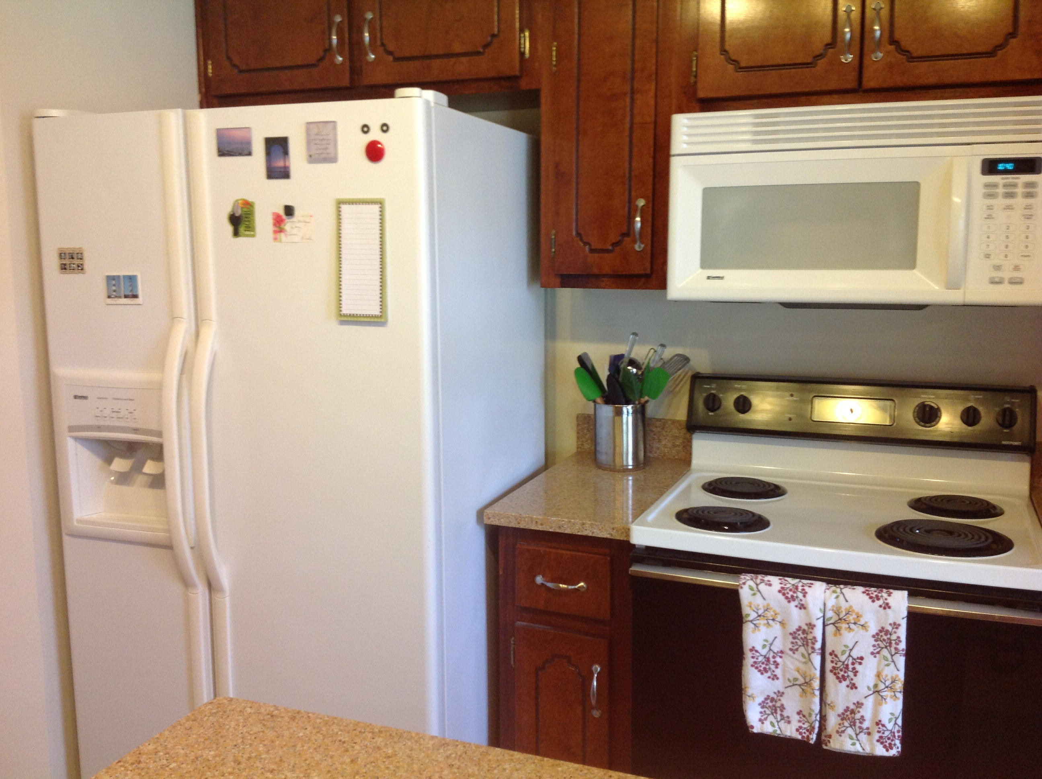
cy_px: 390
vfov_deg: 40.6
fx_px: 1052
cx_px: 521
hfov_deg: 52.7
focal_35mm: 35
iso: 80
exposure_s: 1/15
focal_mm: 4.28
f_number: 2.4
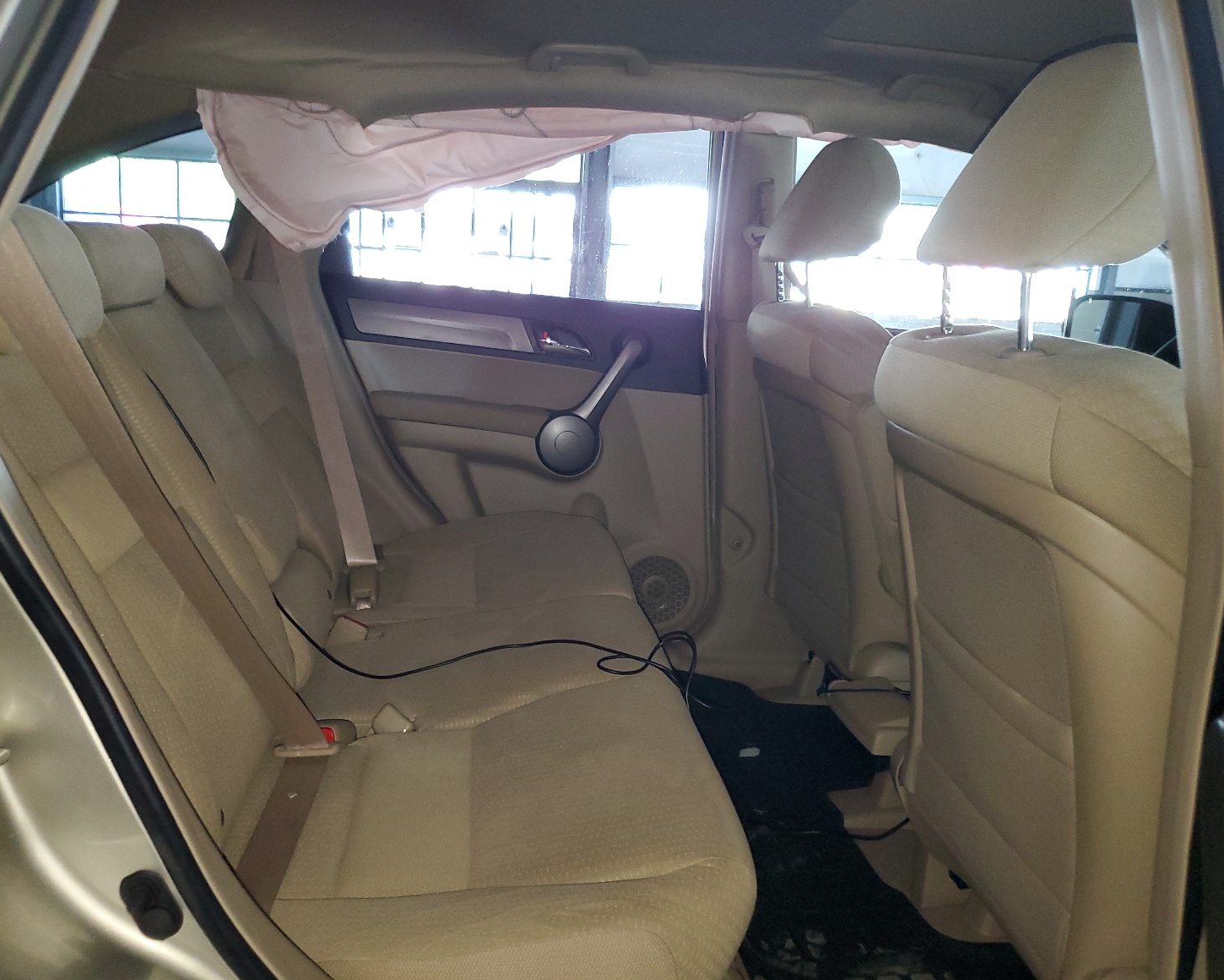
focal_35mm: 28
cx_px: 564
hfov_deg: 62.1
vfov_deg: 51.5
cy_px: 481
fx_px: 1014
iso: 294
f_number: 1.5
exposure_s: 1/24
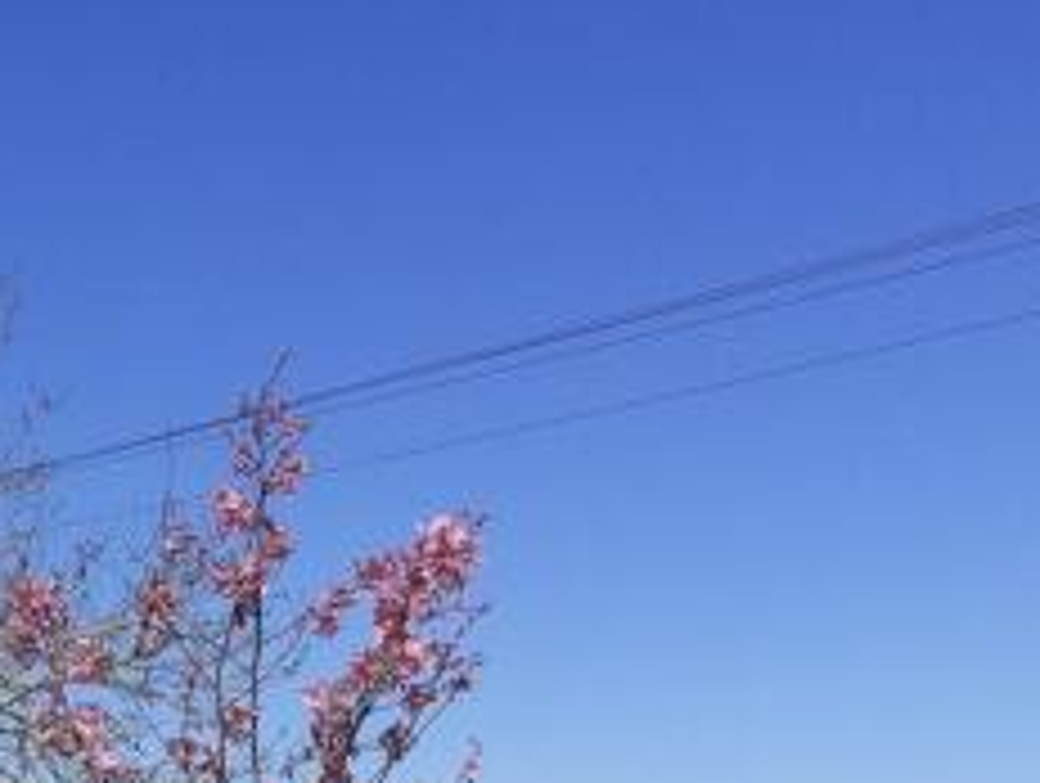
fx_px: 2046
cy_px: 826
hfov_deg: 26.0
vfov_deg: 20.8
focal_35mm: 68
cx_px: -151
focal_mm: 3.6
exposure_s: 1/2058
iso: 40
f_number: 1.9
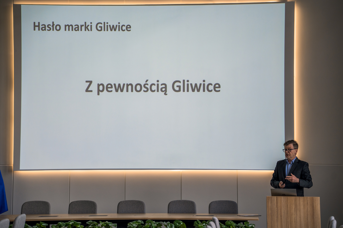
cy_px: 114
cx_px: 172
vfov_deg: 13.5
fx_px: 969
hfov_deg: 20.1
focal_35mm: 102
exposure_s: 1/250
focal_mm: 101.7
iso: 500
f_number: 4
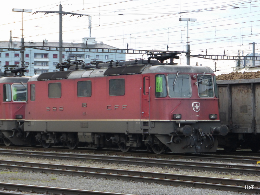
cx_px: 130
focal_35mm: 142
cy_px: 98
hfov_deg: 13.9
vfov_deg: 10.4
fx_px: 1067
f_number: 5.4
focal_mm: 23.1
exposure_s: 1/80
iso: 250
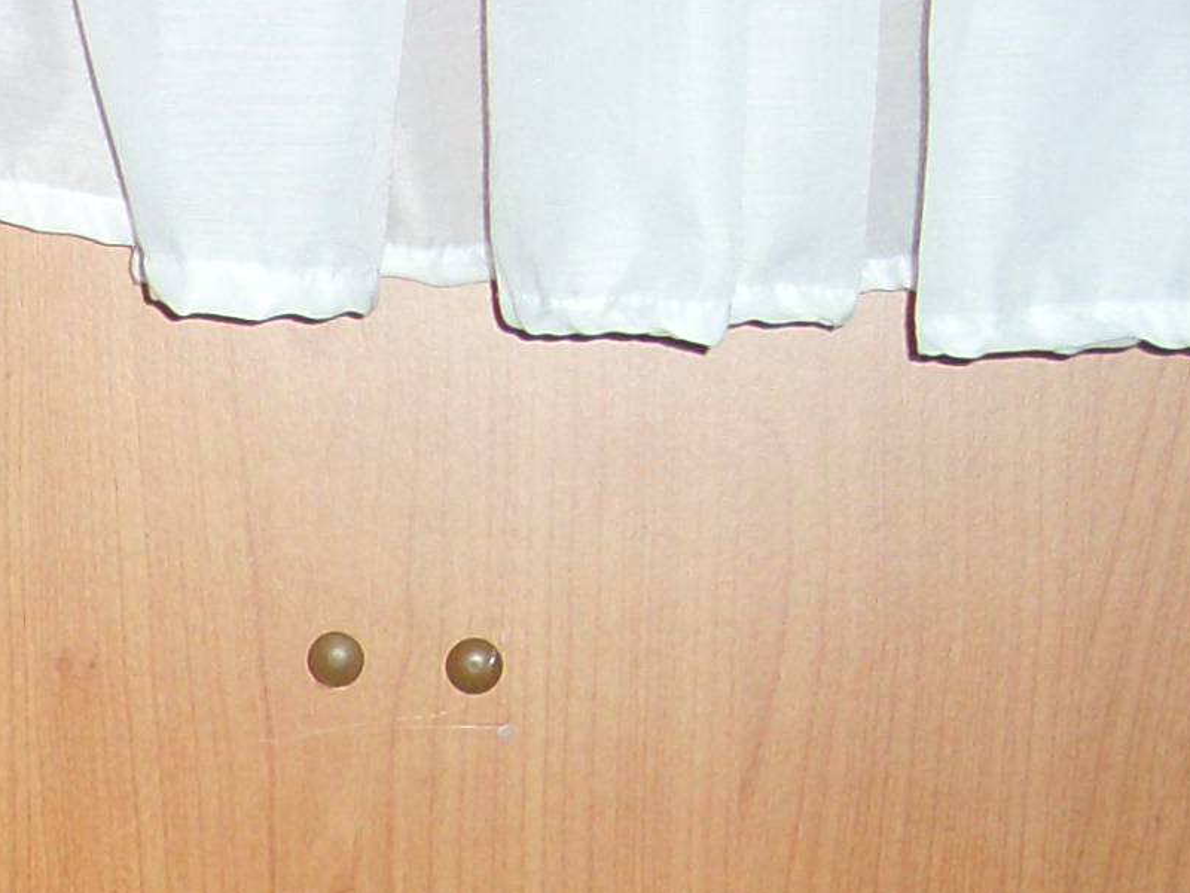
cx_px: -669
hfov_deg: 12.7
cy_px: 1555
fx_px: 5019
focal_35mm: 146
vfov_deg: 9.7
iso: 100
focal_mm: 6.3
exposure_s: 1/45
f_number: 3
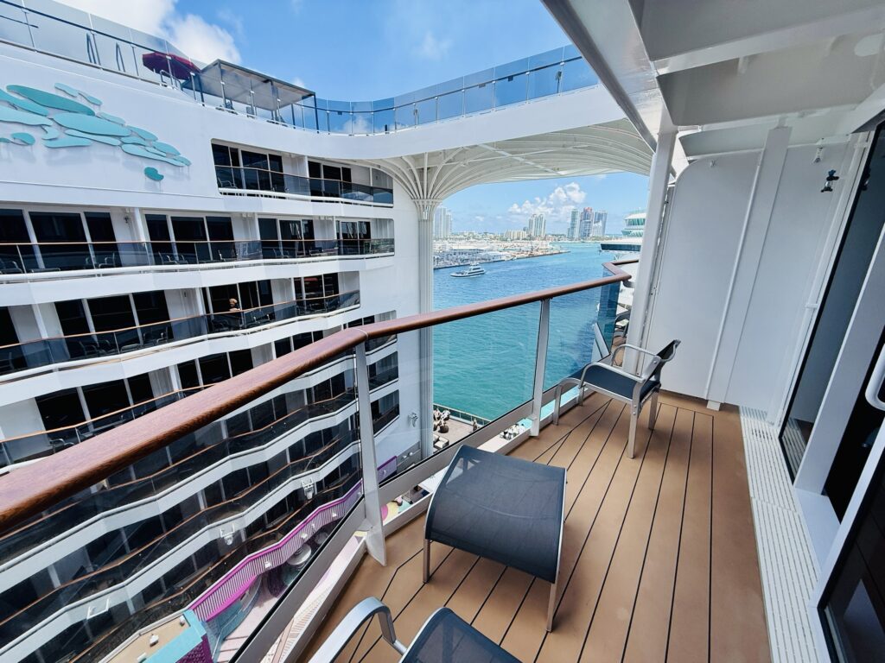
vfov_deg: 85.7
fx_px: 358
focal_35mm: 14
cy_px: 332
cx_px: 442
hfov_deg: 102.1
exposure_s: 1/914
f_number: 2.2
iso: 64
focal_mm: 2.22
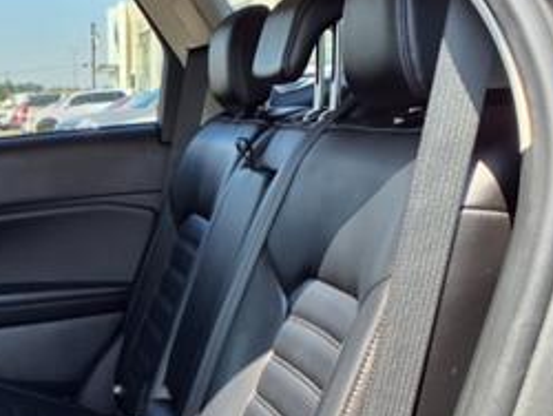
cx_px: -51
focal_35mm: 69
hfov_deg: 26.1
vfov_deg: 20.9
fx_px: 1103
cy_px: 372
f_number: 1.9
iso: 40
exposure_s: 1/156
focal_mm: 3.58
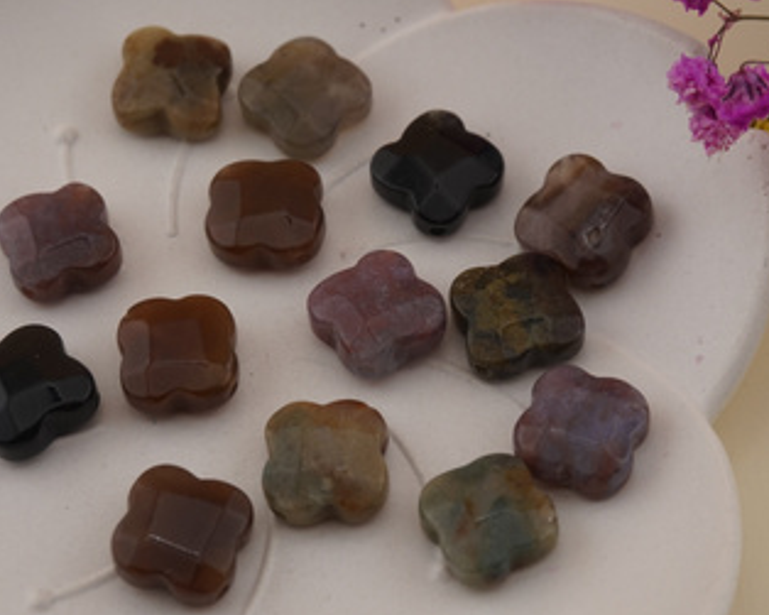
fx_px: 1608
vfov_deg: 21.6
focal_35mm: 71
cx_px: 453
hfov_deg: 26.9
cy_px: 309
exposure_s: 1/100
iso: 100
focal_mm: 35
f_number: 7.1
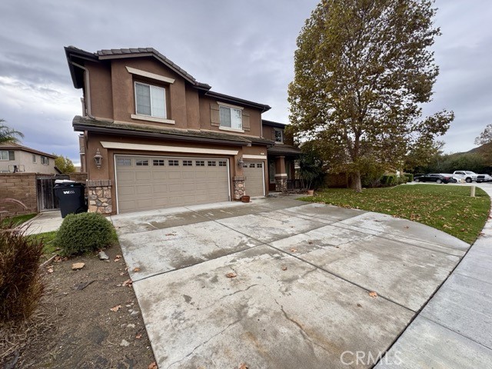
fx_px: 199
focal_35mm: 14
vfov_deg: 85.7
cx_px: 246
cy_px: 184
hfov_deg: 102.1
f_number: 2.2
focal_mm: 2.22
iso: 40
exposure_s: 1/470
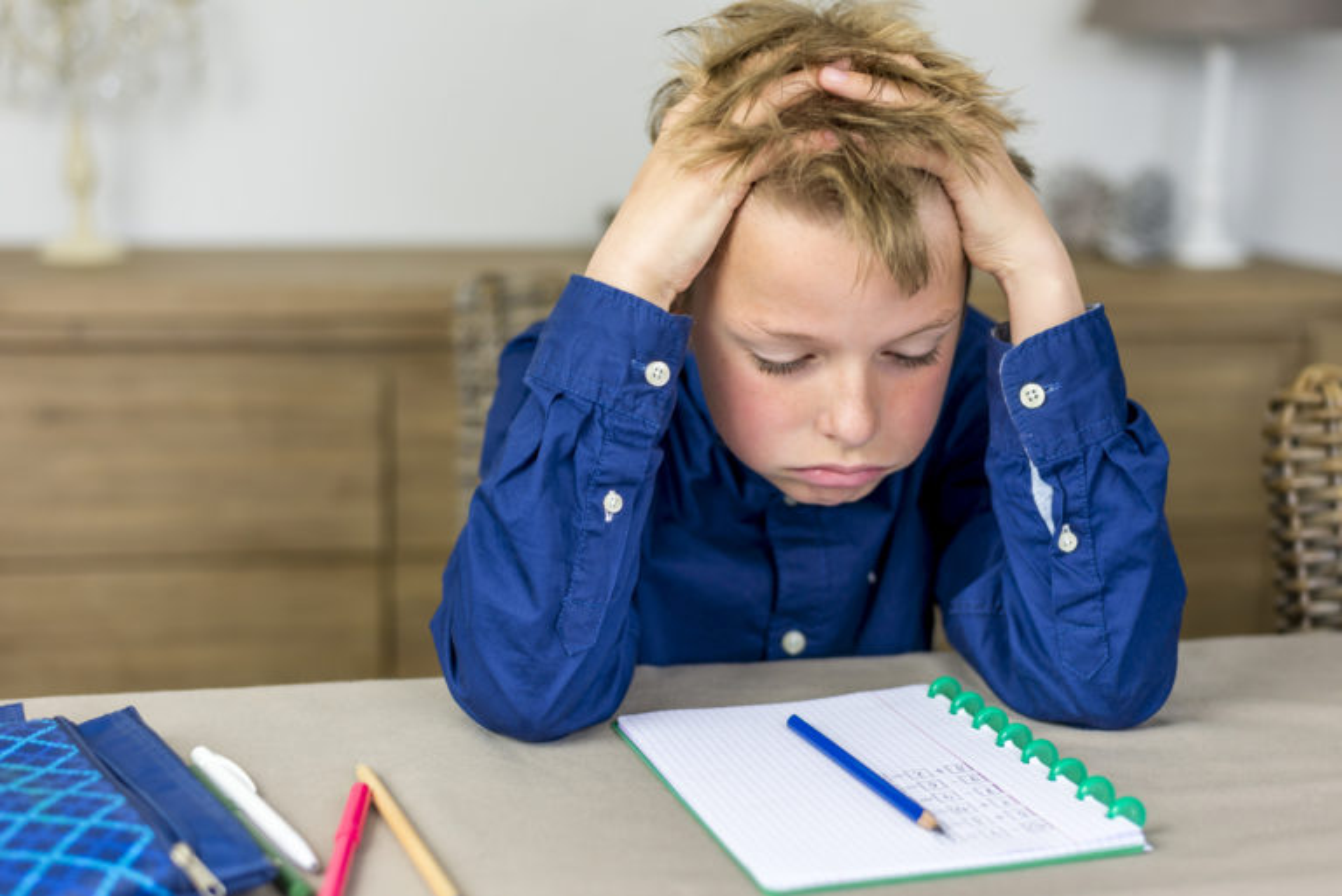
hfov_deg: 39.6
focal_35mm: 50
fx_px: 1865
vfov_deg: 27.0
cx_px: 671
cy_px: 448
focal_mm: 50
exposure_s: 1/80
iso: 400
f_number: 2.5
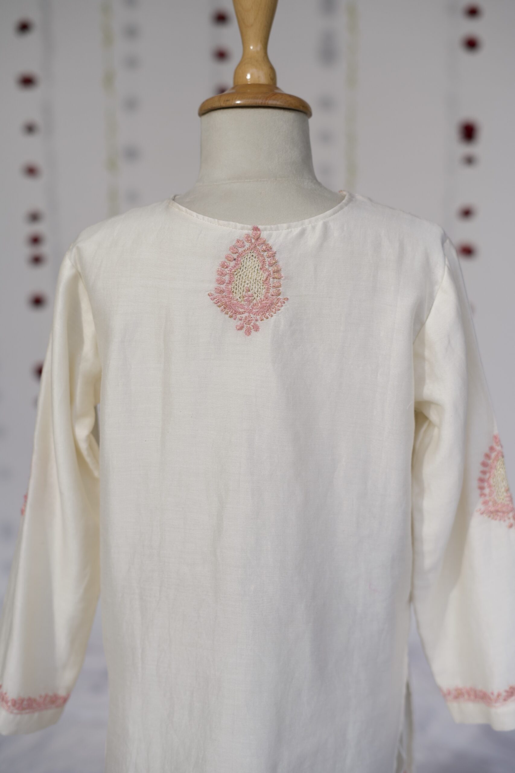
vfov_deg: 39.6
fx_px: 1073
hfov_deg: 27.0
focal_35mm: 50
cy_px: 386
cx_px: 258
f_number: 2.8
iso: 250
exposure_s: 1/250
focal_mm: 50
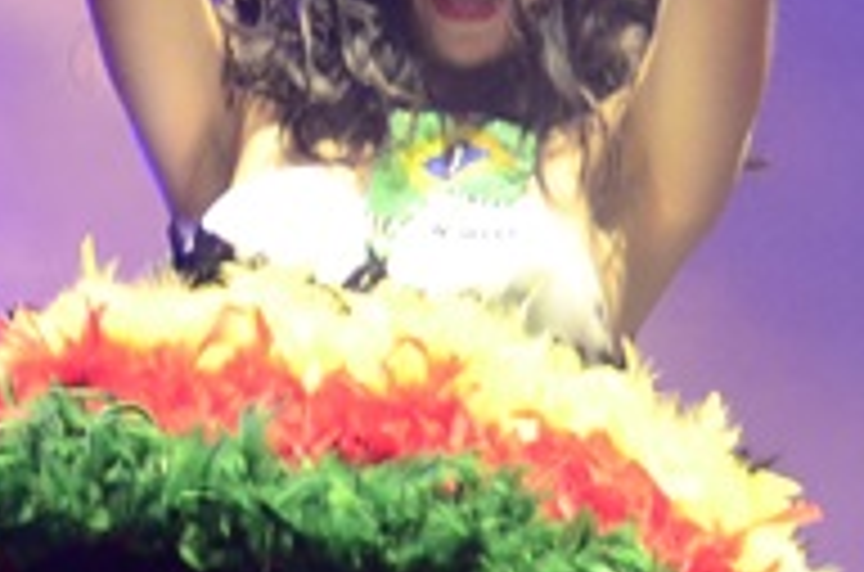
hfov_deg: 4.1
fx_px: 11946
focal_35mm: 499
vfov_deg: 2.7
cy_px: 36
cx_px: -212
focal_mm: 80
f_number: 5
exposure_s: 1/100
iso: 1600
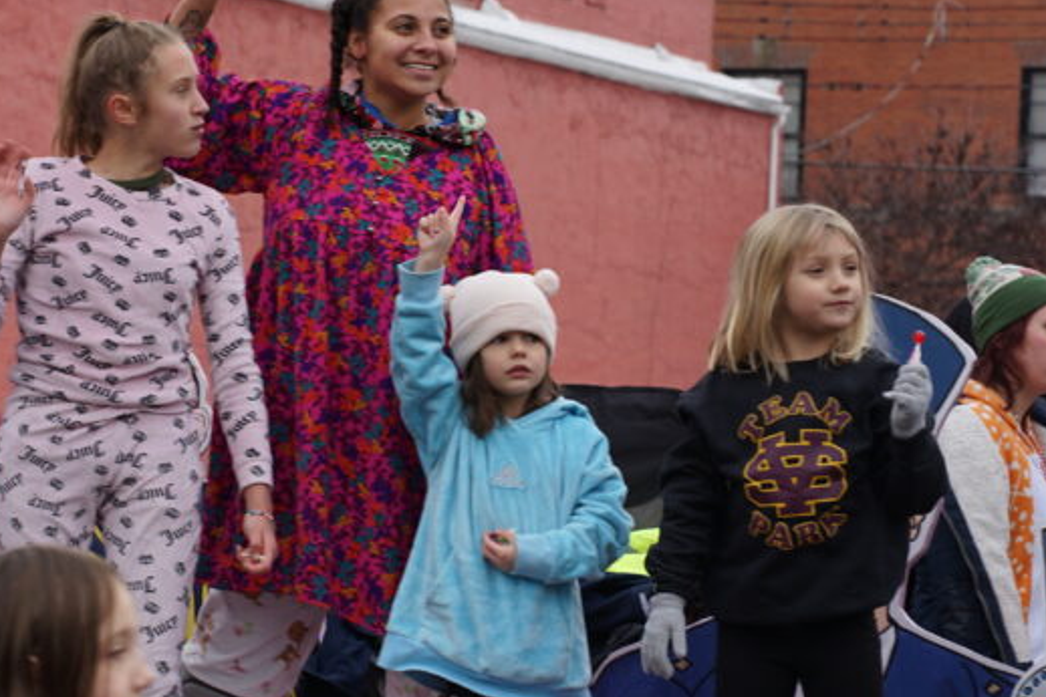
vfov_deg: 9.3
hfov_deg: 13.8
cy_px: 327
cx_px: 244
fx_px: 4300
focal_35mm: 148
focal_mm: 75
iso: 100
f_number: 5.6
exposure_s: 1/100
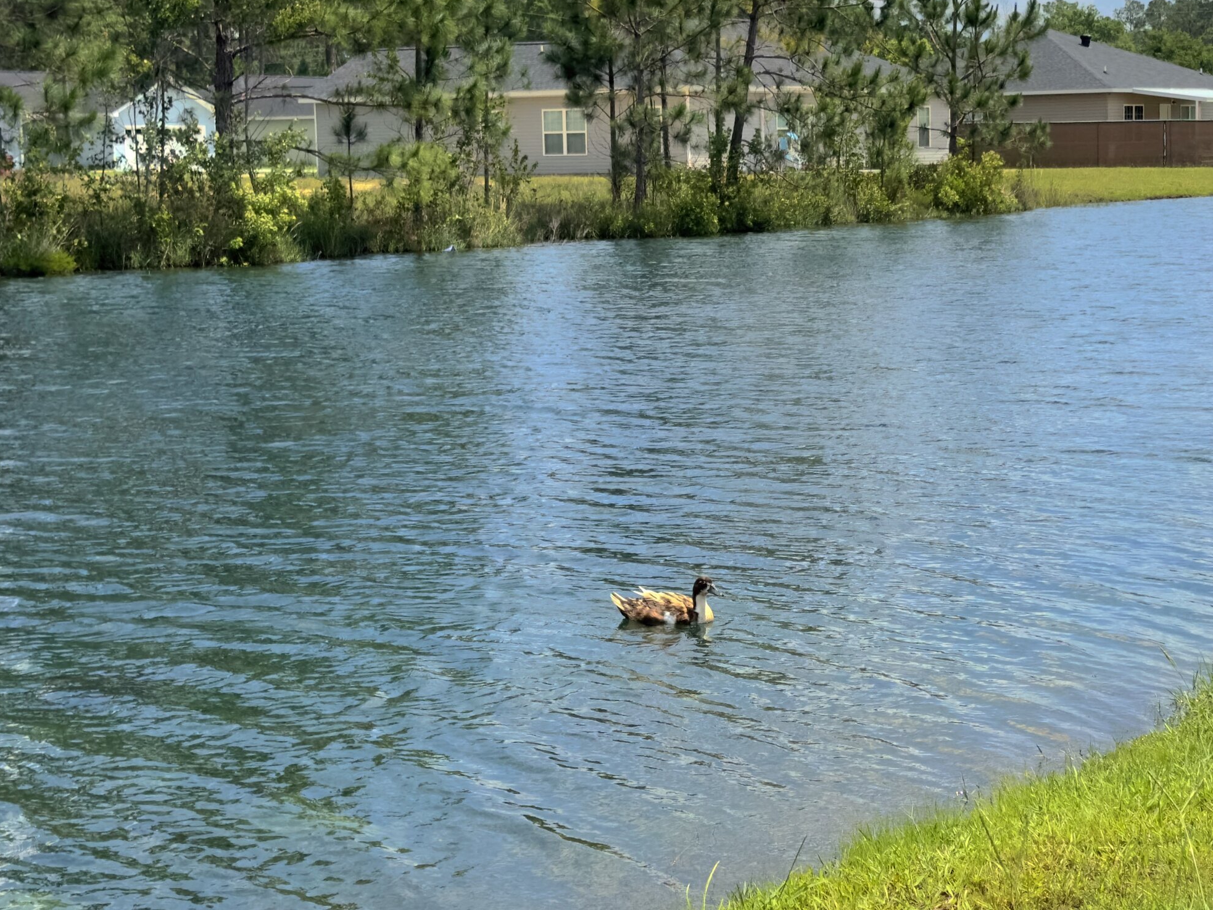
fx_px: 2628
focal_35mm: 75
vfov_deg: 19.6
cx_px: 709
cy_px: 357
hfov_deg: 26.0
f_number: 1.78
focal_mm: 6.86
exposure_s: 1/6024
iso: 100
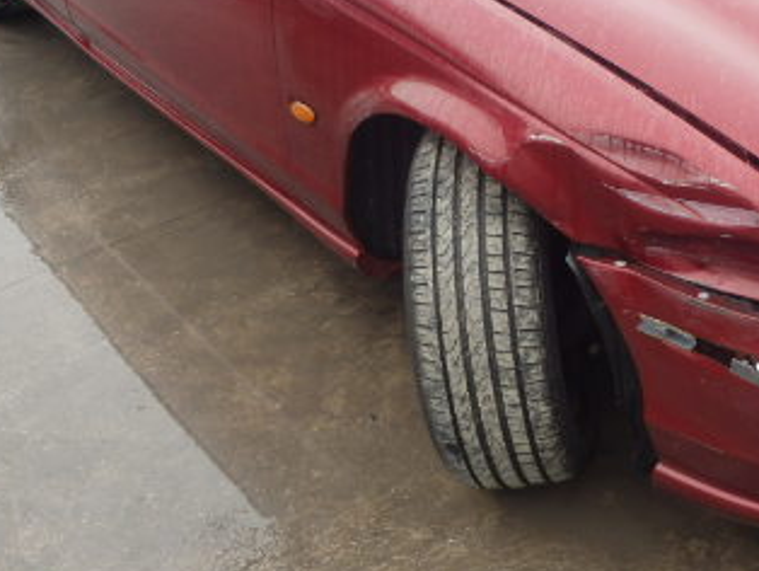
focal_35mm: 57
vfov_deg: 25.1
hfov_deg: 33.2
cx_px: 546
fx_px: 1251
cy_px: 82
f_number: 3.9
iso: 125
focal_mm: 5
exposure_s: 1/80
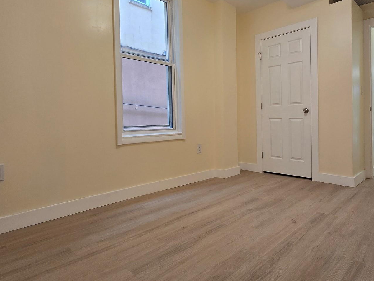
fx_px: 227
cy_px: 119
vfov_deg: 63.1
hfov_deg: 78.4
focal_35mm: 21
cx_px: 216
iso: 80
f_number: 2.2
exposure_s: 1/60
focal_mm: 2.2
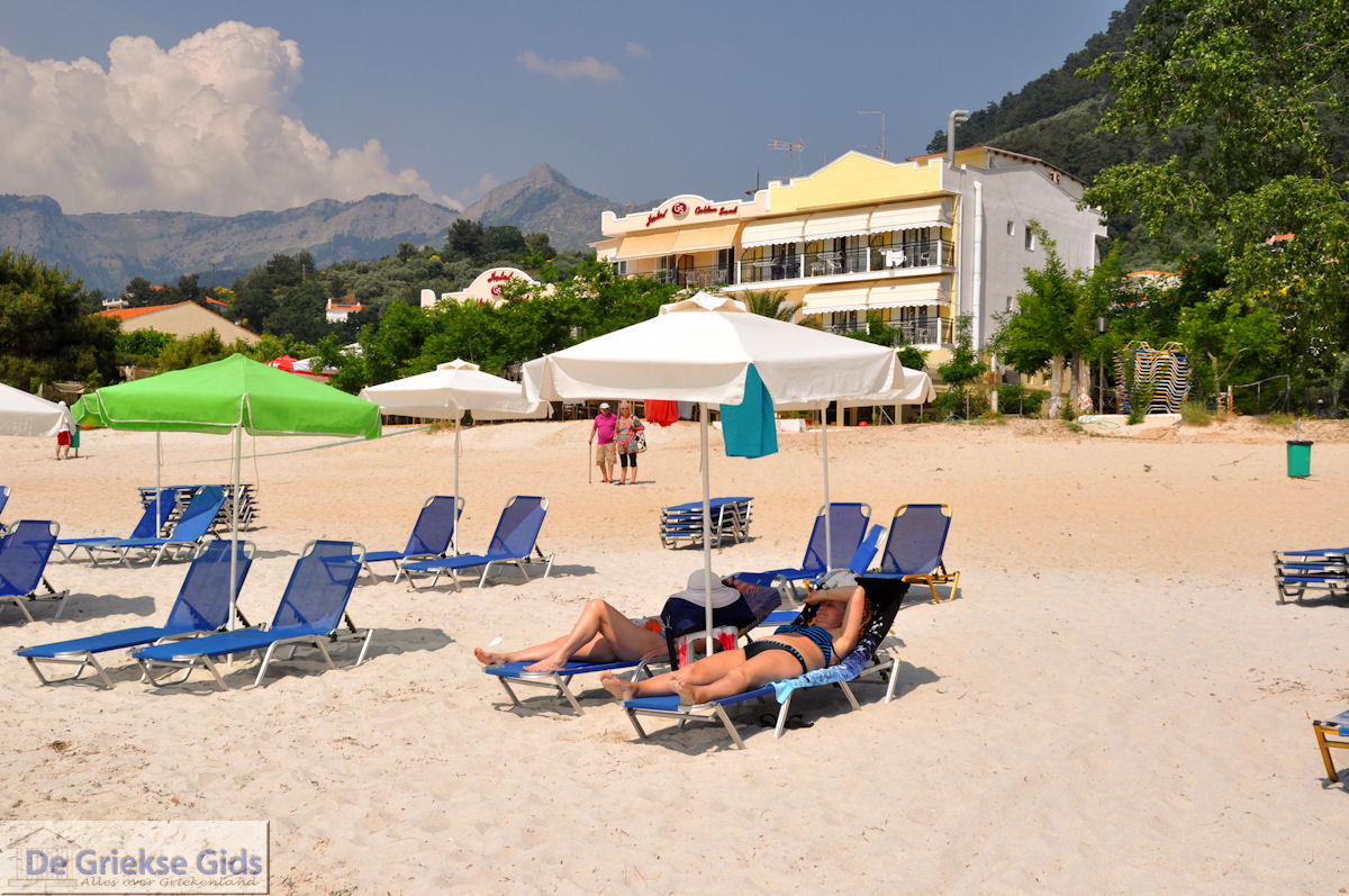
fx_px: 1572
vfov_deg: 31.8
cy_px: 448
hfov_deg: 46.4
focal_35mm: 42
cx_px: 674
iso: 200
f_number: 11
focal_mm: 28
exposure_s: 1/500
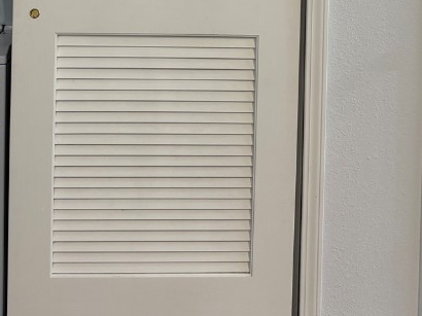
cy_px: -59
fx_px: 792
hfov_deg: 29.7
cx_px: 159
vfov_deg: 21.1
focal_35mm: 65
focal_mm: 5.96
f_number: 1.6
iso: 100
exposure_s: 1/60
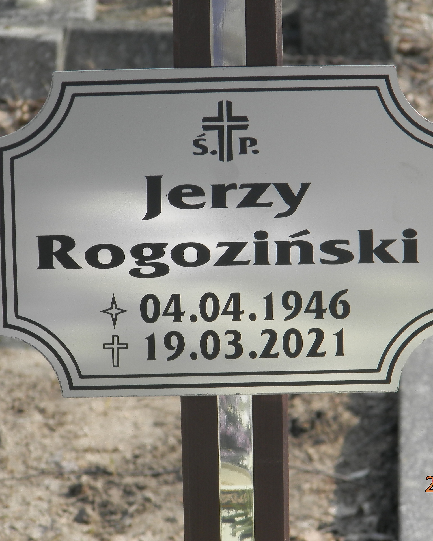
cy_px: 270
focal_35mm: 235
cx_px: 219
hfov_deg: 6.6
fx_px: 3765
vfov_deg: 8.2
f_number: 5.1
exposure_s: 1/200
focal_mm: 32.1
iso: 80
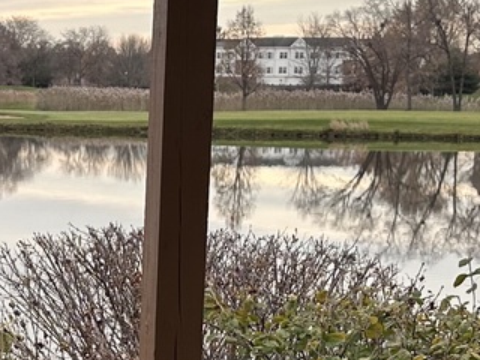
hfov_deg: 17.5
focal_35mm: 108
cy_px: 352
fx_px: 1498
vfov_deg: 13.5
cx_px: -63
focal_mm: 6.86
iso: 80
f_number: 1.78
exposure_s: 1/506
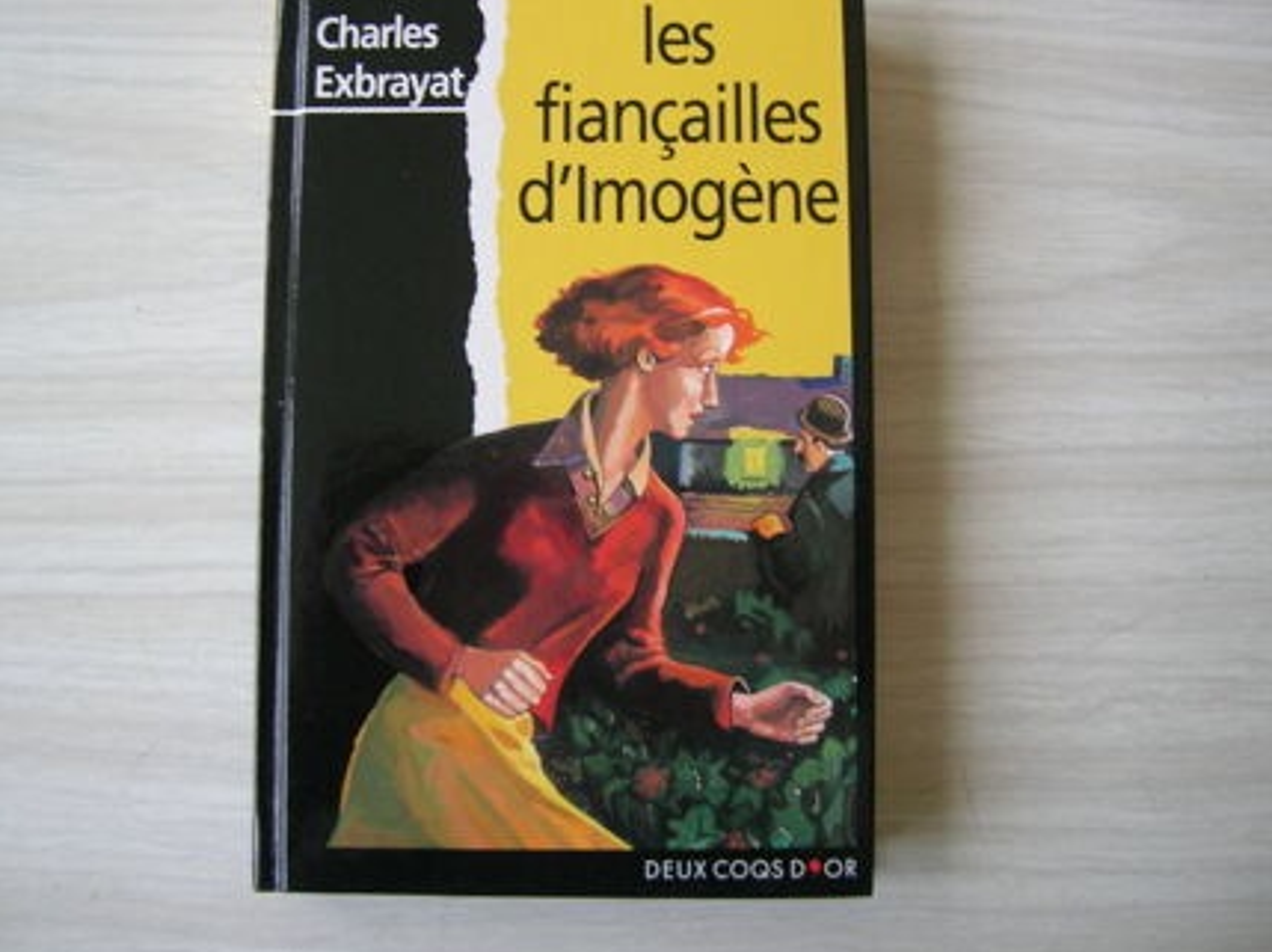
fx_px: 1395
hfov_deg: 49.0
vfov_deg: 37.6
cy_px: 434
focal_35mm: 38
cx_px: 611
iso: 50
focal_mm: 5.7
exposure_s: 1/8.3
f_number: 2.9
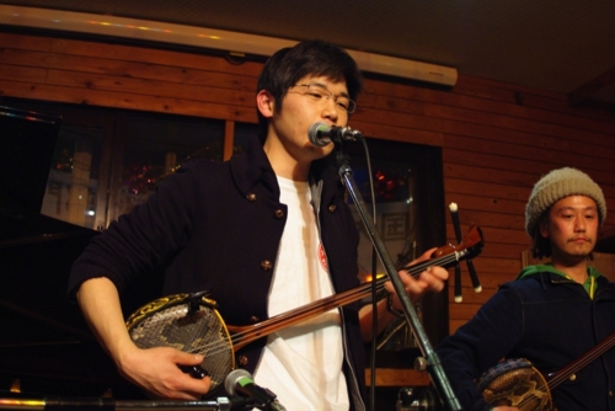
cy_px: 206
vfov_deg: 31.9
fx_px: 718
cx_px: 308
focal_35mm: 42
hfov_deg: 46.4
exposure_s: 1/20
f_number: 4.5
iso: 800
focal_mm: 28
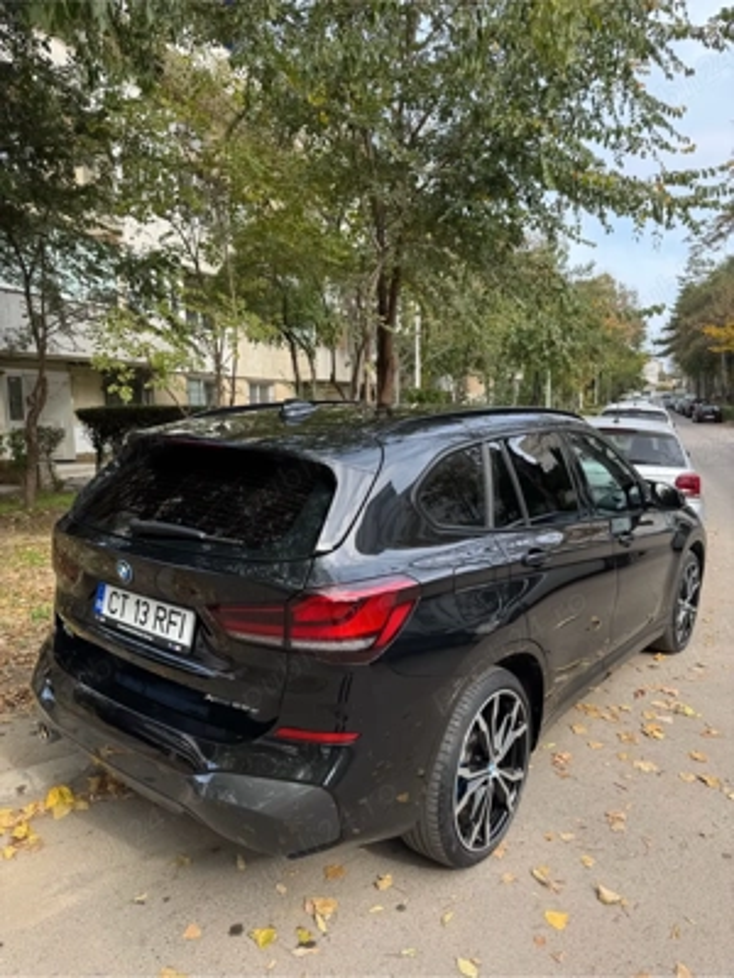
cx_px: 367
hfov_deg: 56.8
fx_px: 679
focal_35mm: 24
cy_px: 489
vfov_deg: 71.6
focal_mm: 6.76
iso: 80
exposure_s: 1/627
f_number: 1.78
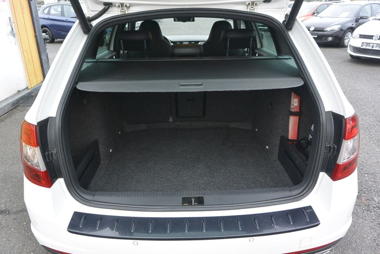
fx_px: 285
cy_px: 127
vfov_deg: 47.9
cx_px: 190
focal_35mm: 27
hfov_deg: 67.4
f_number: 3.5
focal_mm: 10
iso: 450
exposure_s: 1/60
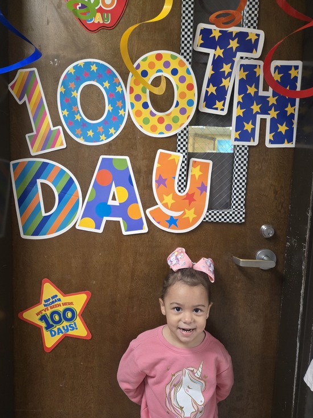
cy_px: 224
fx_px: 301
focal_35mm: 25
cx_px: 153
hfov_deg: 54.9
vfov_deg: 69.3
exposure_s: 1/120
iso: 640
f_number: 1.8
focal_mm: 5.4
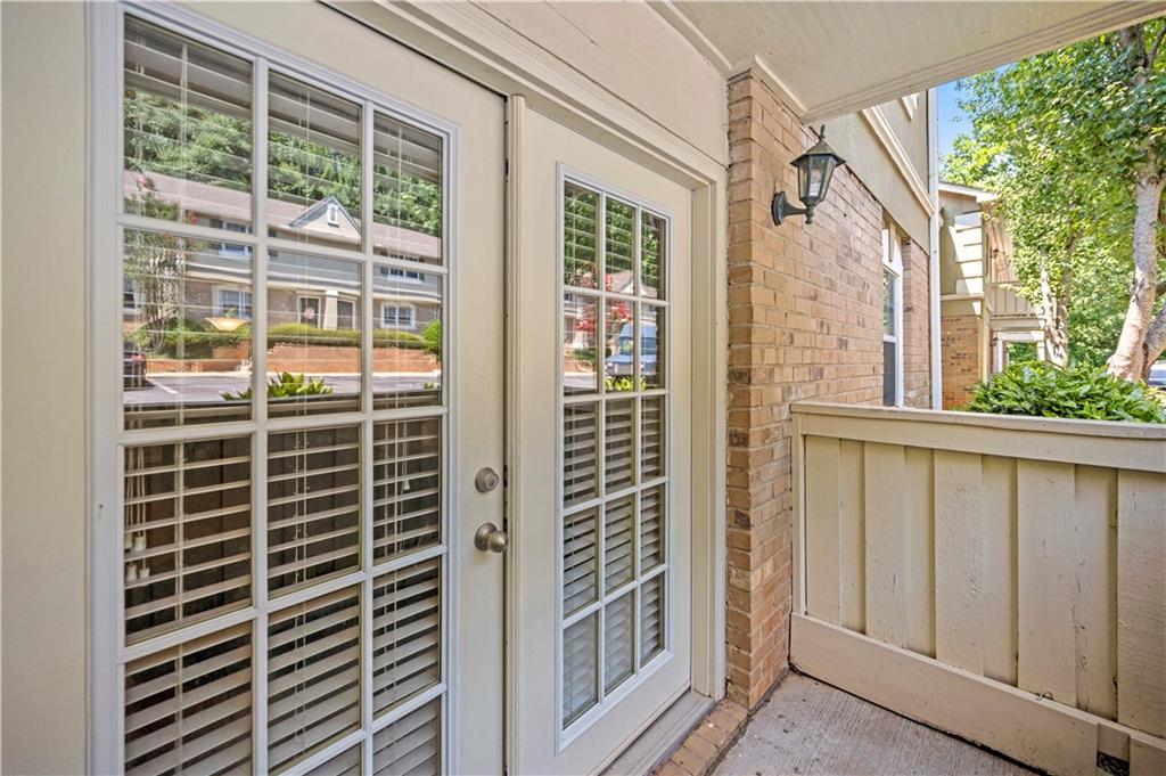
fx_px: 453
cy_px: 388
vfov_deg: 81.1
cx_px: 583
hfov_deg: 104.3
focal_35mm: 14
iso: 500
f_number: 4
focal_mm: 14
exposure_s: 1/800
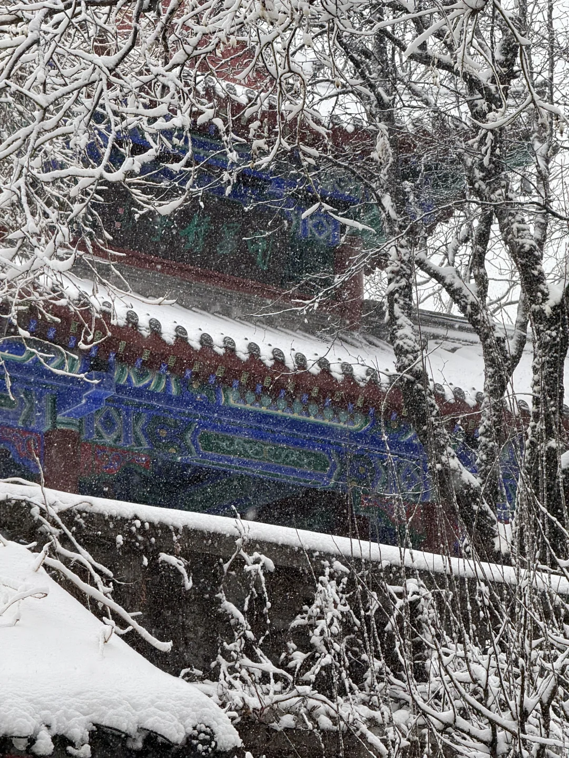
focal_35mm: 120
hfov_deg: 12.3
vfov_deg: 16.4
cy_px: 379
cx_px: 284
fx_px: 2630
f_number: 2.8
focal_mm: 15.66
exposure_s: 1/169
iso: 50
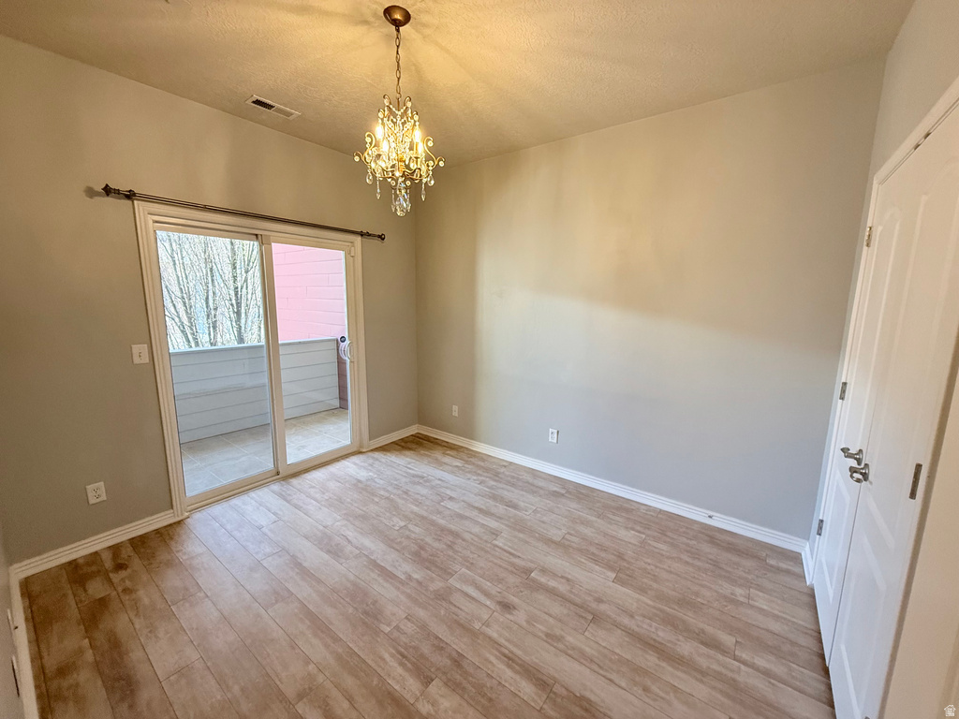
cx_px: 480
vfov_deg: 85.7
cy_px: 360
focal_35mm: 14
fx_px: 388
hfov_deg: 102.1
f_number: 2.2
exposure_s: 1/120
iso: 320
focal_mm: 2.22
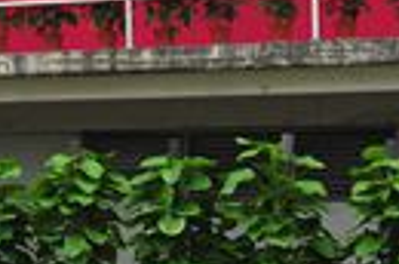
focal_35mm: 222
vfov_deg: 6.1
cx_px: -344
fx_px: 2454
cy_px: 29
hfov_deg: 8.9
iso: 400
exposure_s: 1/320
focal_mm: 48
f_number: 4.5
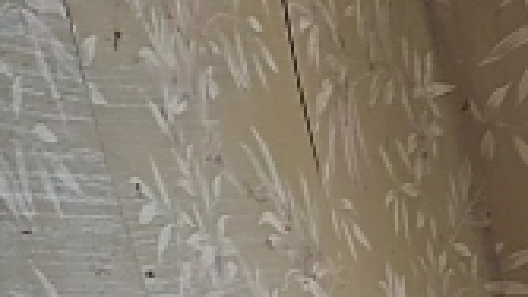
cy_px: 785
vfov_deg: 5.9
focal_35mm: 196
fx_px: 2745
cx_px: 1906
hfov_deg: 8.1
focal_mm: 5.89
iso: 752
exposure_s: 1/20
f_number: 1.89
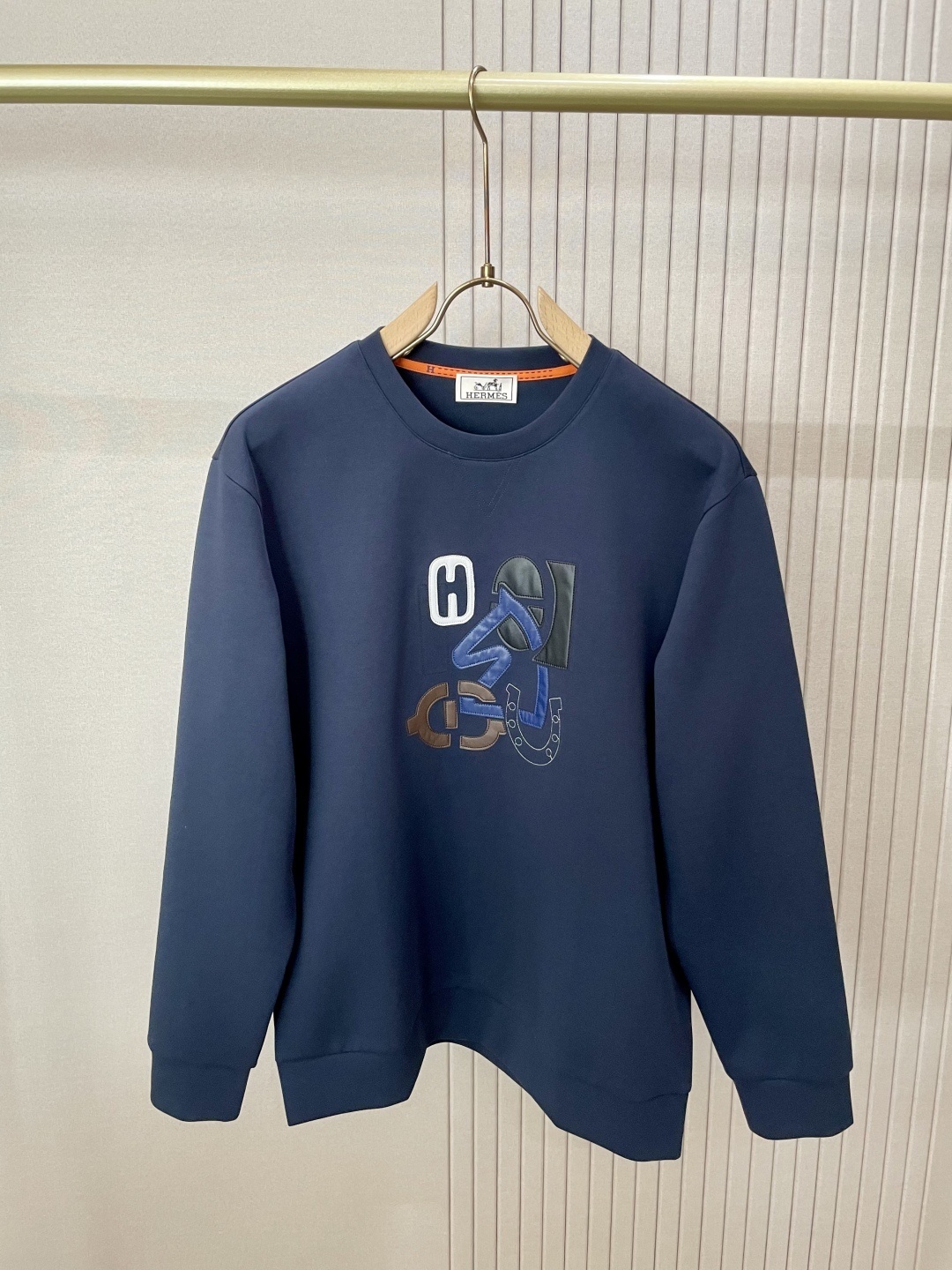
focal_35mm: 26
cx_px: 476
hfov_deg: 53.1
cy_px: 635
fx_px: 953
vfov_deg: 67.3
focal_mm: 4.2
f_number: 1.6
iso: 125
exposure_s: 1/76
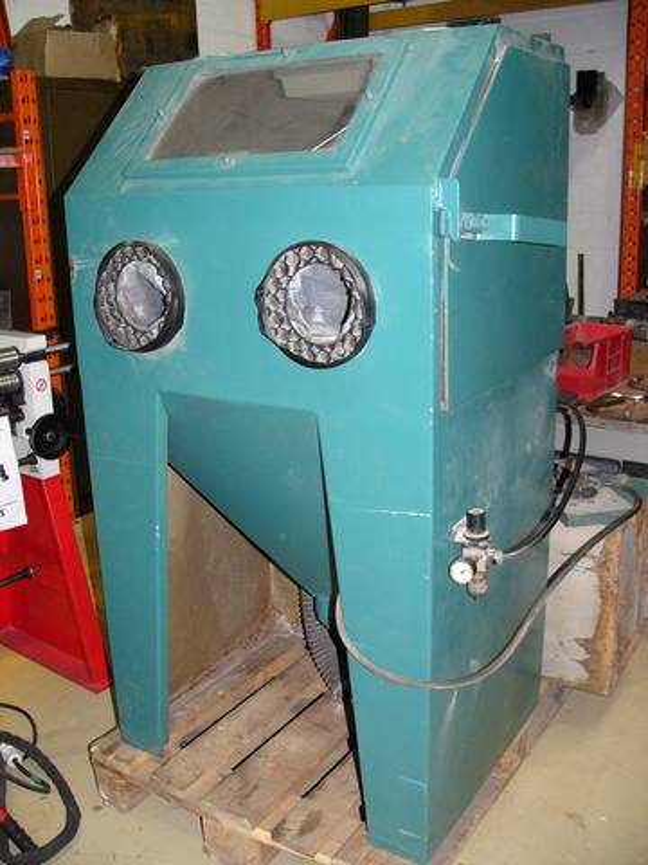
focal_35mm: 36
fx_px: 899
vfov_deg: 51.4
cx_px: 324
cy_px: 432
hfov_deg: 39.7
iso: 200
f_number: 2.8
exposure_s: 1/30
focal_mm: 6
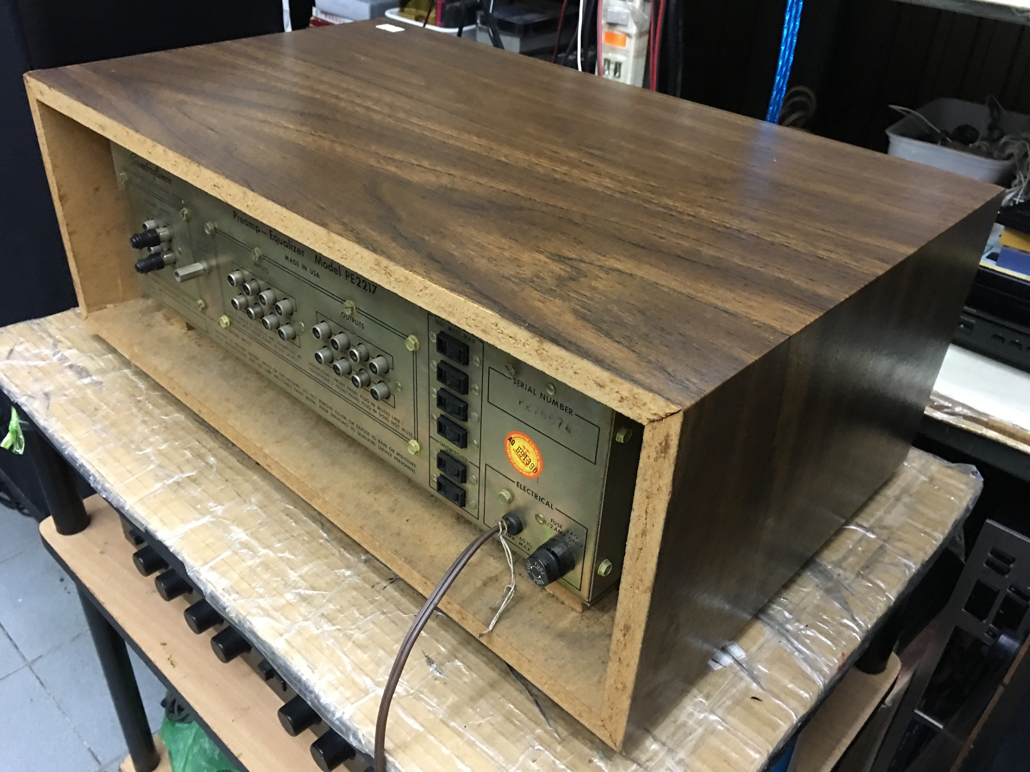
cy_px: 386
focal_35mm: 29
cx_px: 515
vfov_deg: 48.2
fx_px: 863
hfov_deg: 61.7
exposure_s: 1/10
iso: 80
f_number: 2.2
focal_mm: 4.15
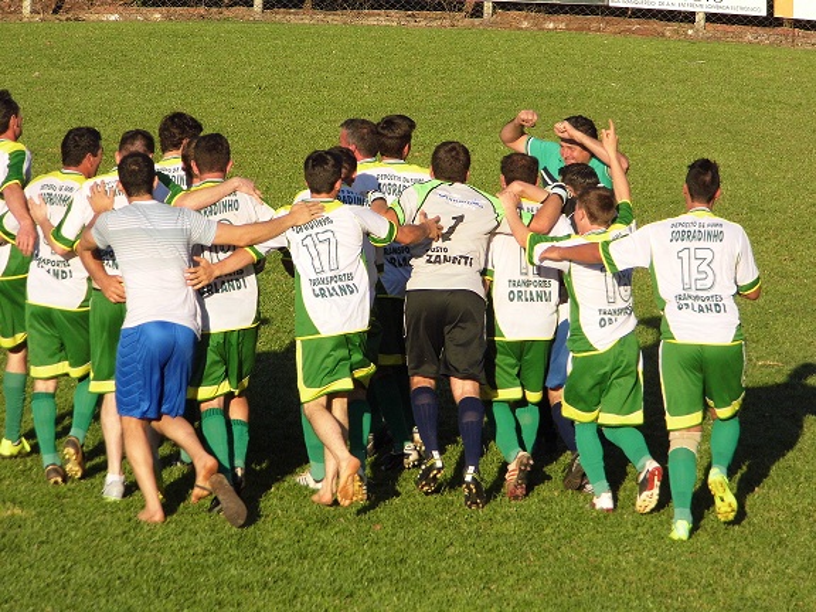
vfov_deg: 6.7
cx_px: 408
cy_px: 306
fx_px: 5257
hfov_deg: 8.9
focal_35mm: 223
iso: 100
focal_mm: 40
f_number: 5.4
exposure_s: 1/500
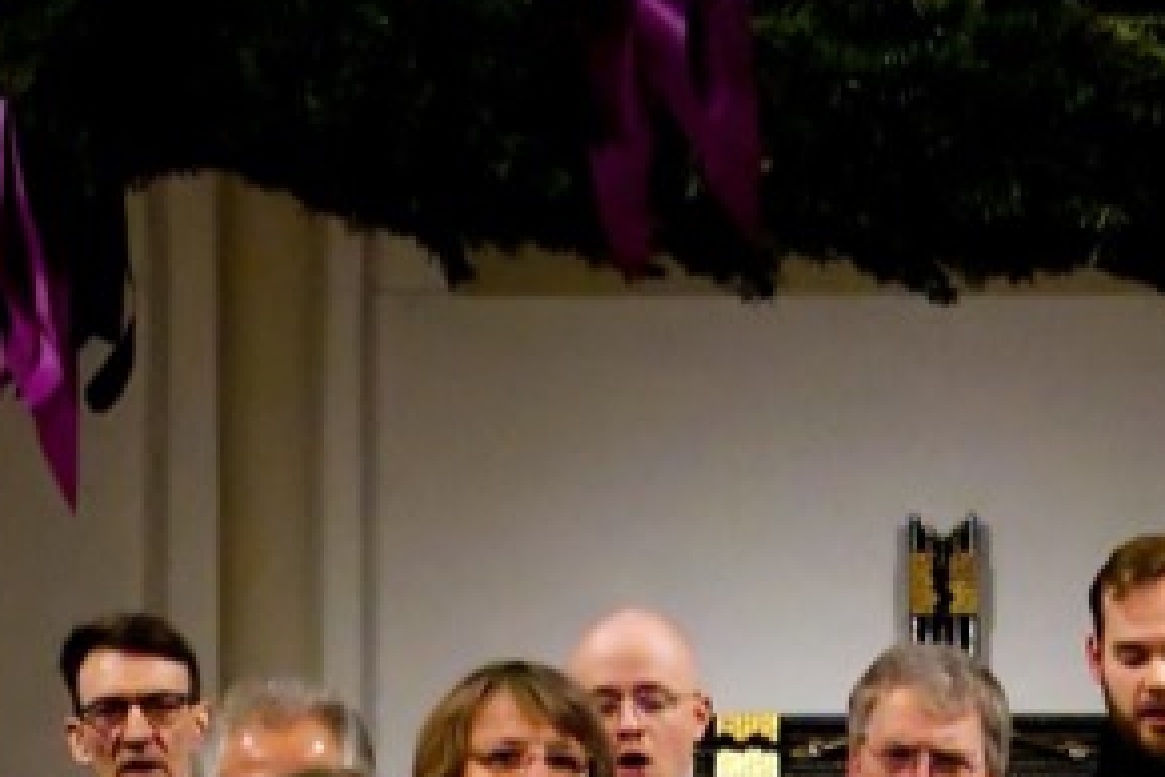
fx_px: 8649
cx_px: 773
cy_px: 1482
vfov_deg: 5.1
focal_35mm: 267
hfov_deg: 7.7
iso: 3200
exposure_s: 1/160
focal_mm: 27
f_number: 4
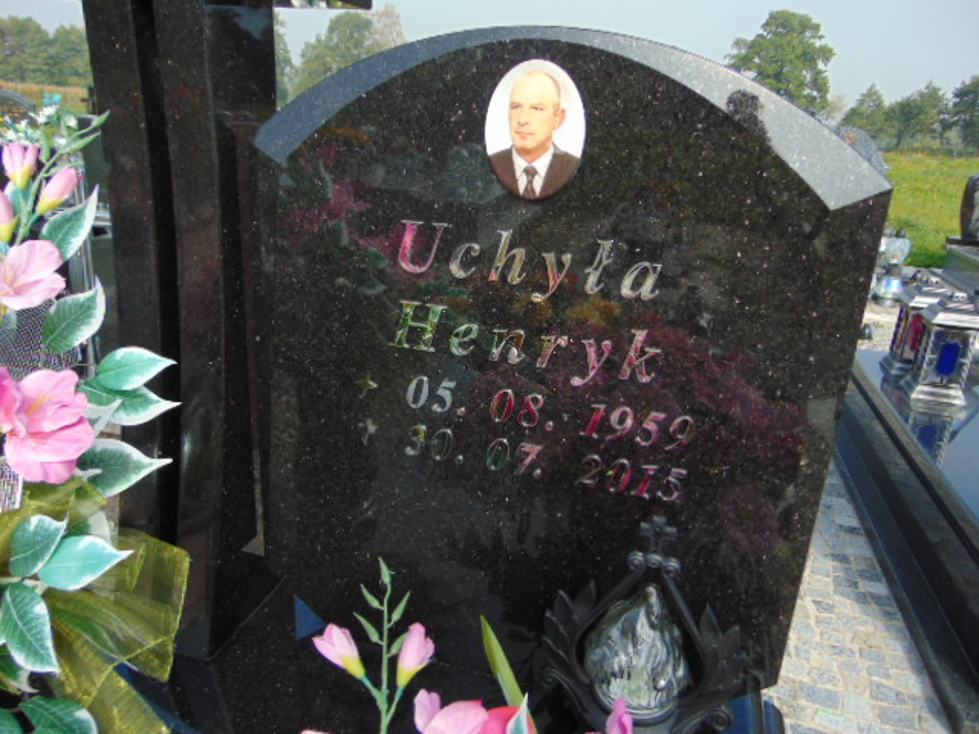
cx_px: 490
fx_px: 707
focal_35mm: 25
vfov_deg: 54.9
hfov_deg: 69.4
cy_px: 367
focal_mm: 4.5
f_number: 3
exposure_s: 1/800
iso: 80
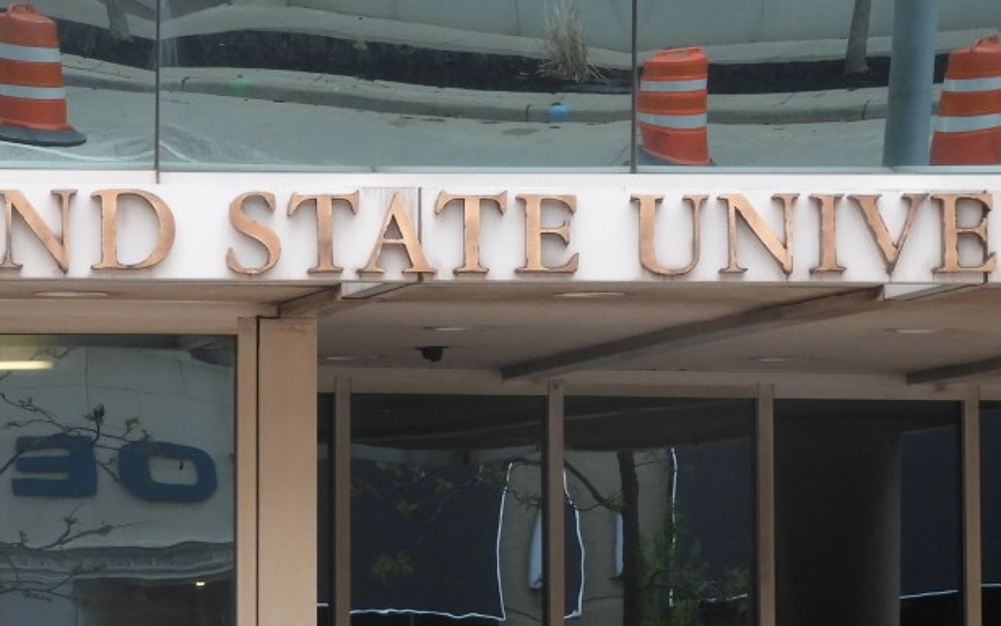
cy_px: -161
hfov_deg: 7.4
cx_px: 447
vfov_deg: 4.6
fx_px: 7775
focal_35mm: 285
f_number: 5
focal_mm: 20.6
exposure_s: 1/60
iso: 200
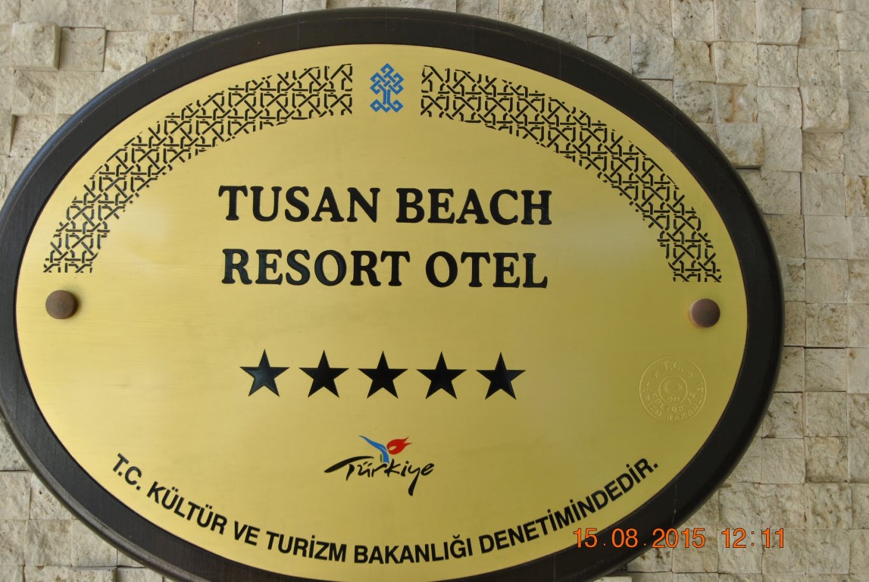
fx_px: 870
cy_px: 291
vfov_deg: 37.0
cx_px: 434
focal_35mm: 36
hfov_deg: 53.1
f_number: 5.6
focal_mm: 24
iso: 200
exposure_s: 1/125
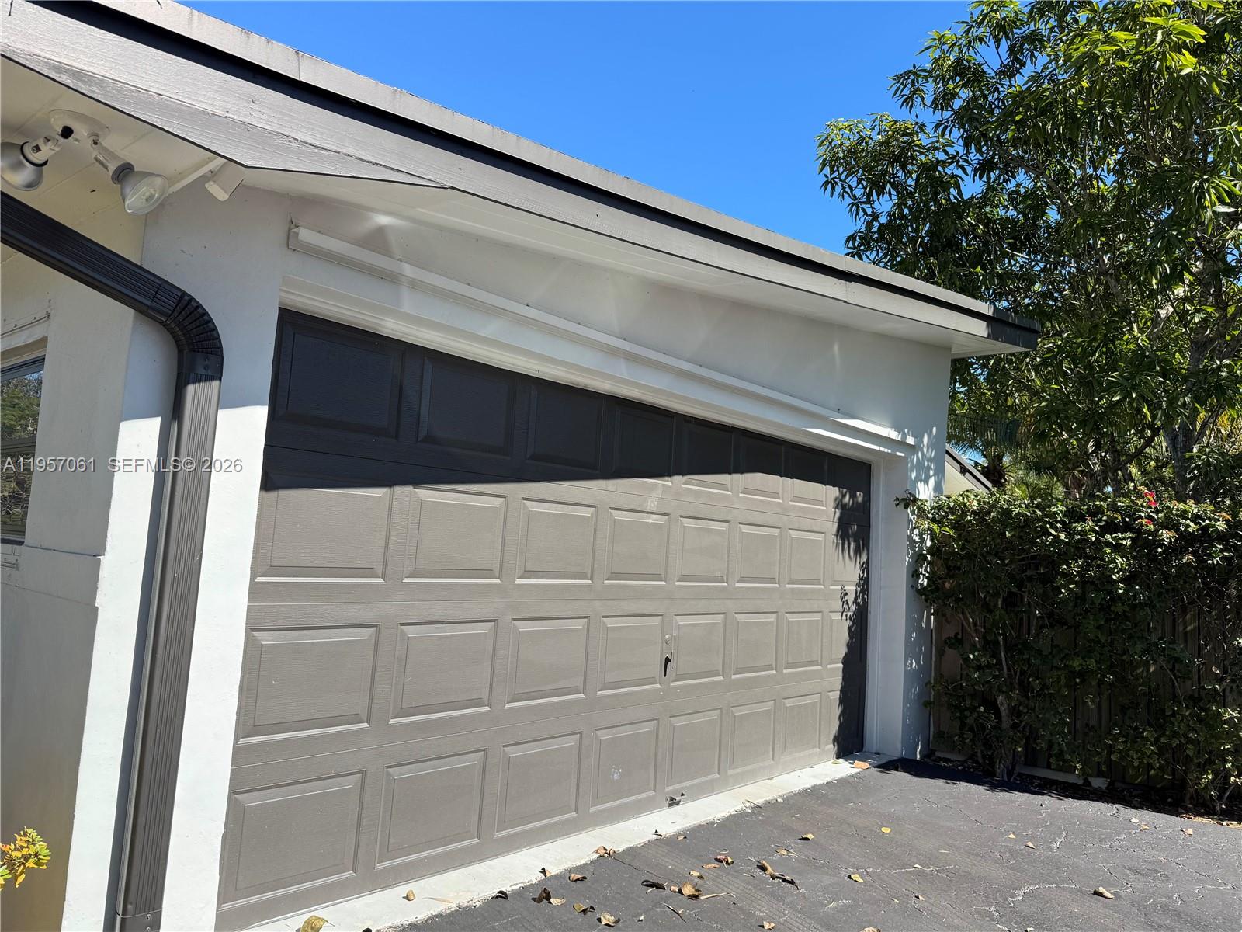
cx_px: 621
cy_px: 466
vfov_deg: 56.8
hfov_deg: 71.6
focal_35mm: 24
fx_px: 861
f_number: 1.78
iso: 80
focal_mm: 6.76
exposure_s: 1/2331
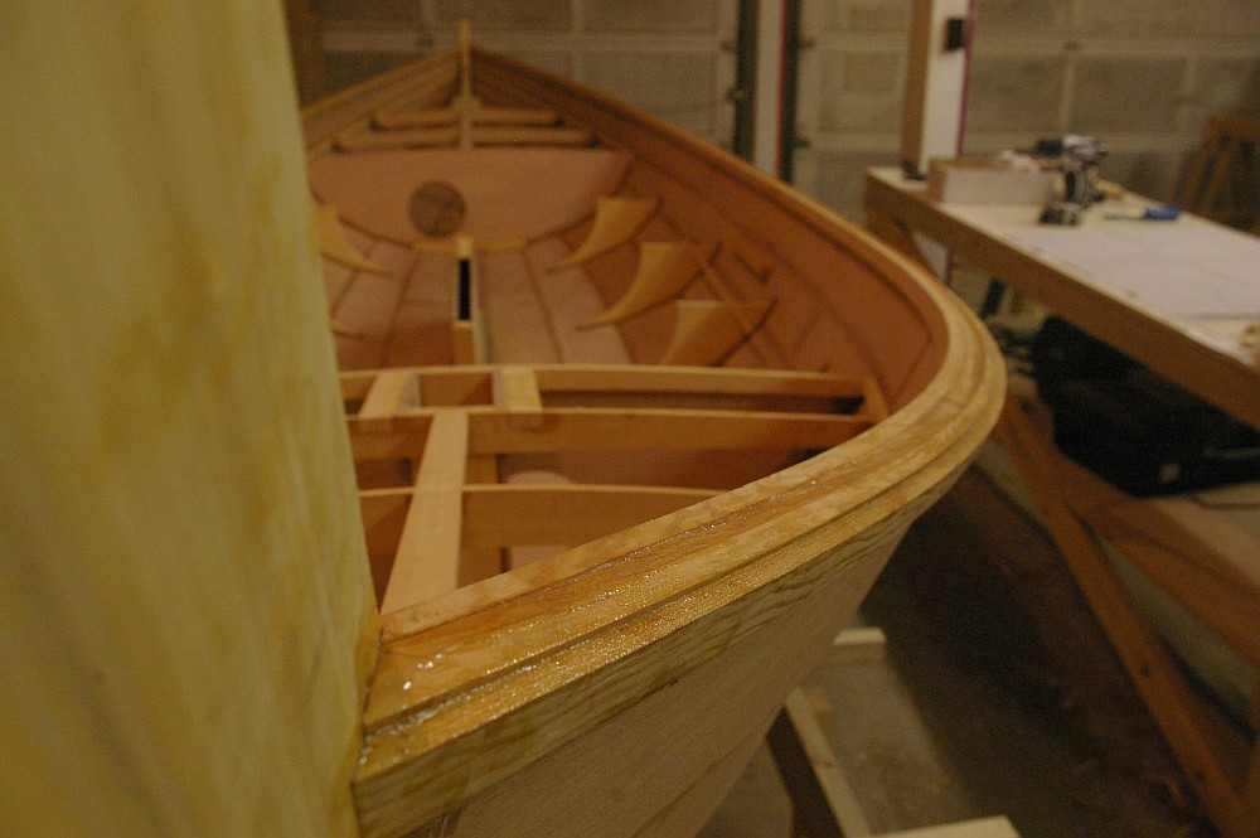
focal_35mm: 34
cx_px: 630
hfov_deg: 55.1
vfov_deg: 38.3
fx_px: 1206
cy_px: 419
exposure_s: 1/20
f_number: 8
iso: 1600
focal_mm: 23
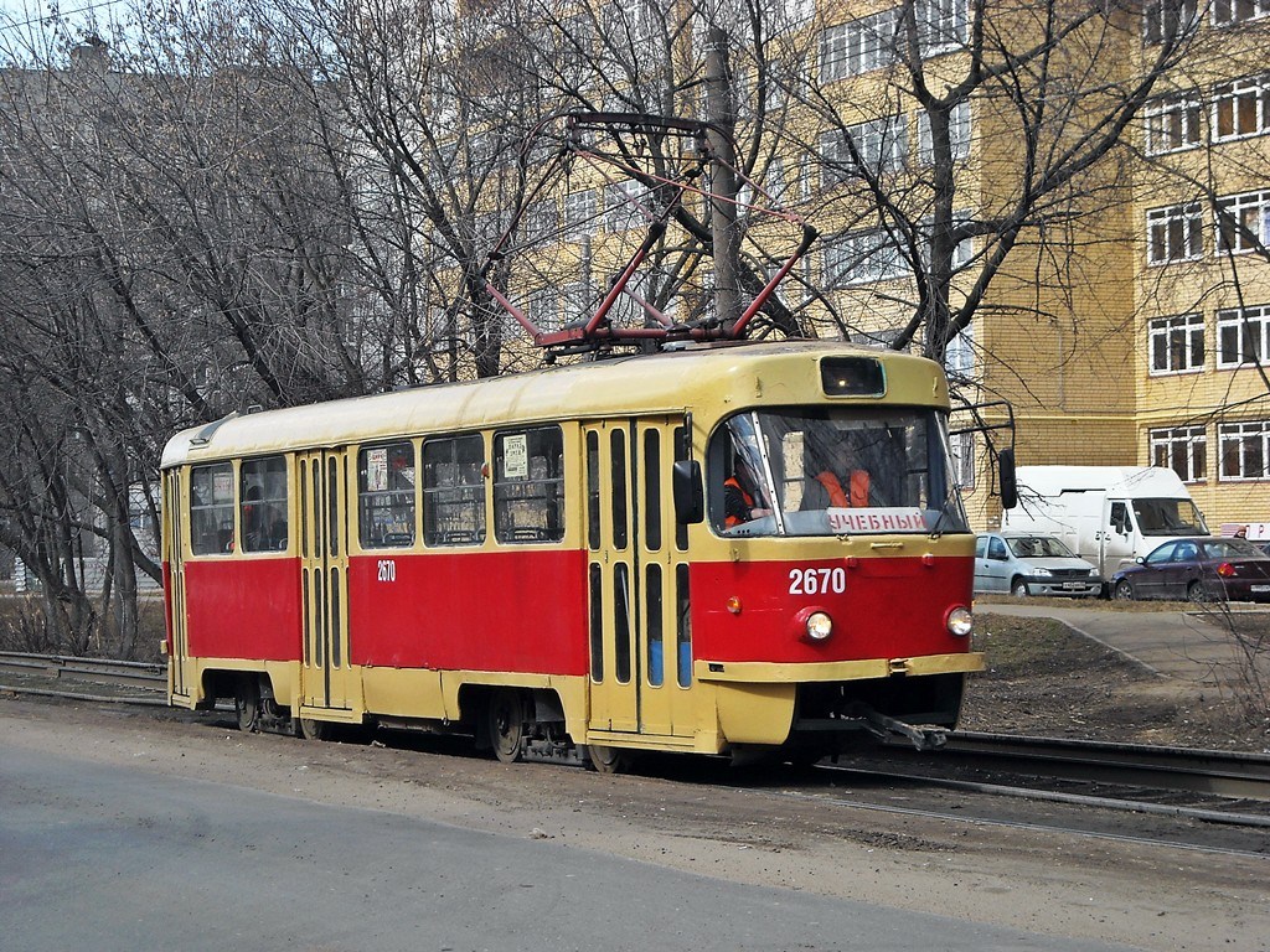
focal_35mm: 105
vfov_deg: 14.1
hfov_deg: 18.7
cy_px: 476
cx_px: 635
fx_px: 3852
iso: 77
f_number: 4.7
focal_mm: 17.1
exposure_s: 1/250
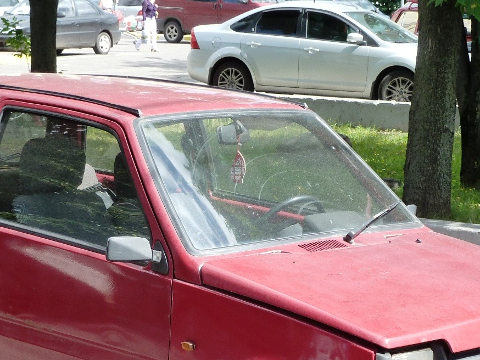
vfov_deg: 13.6
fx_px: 1498
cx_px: 217
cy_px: 307
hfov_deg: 18.2
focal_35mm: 108
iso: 125
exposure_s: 1/160
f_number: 3.9
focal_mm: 9.7
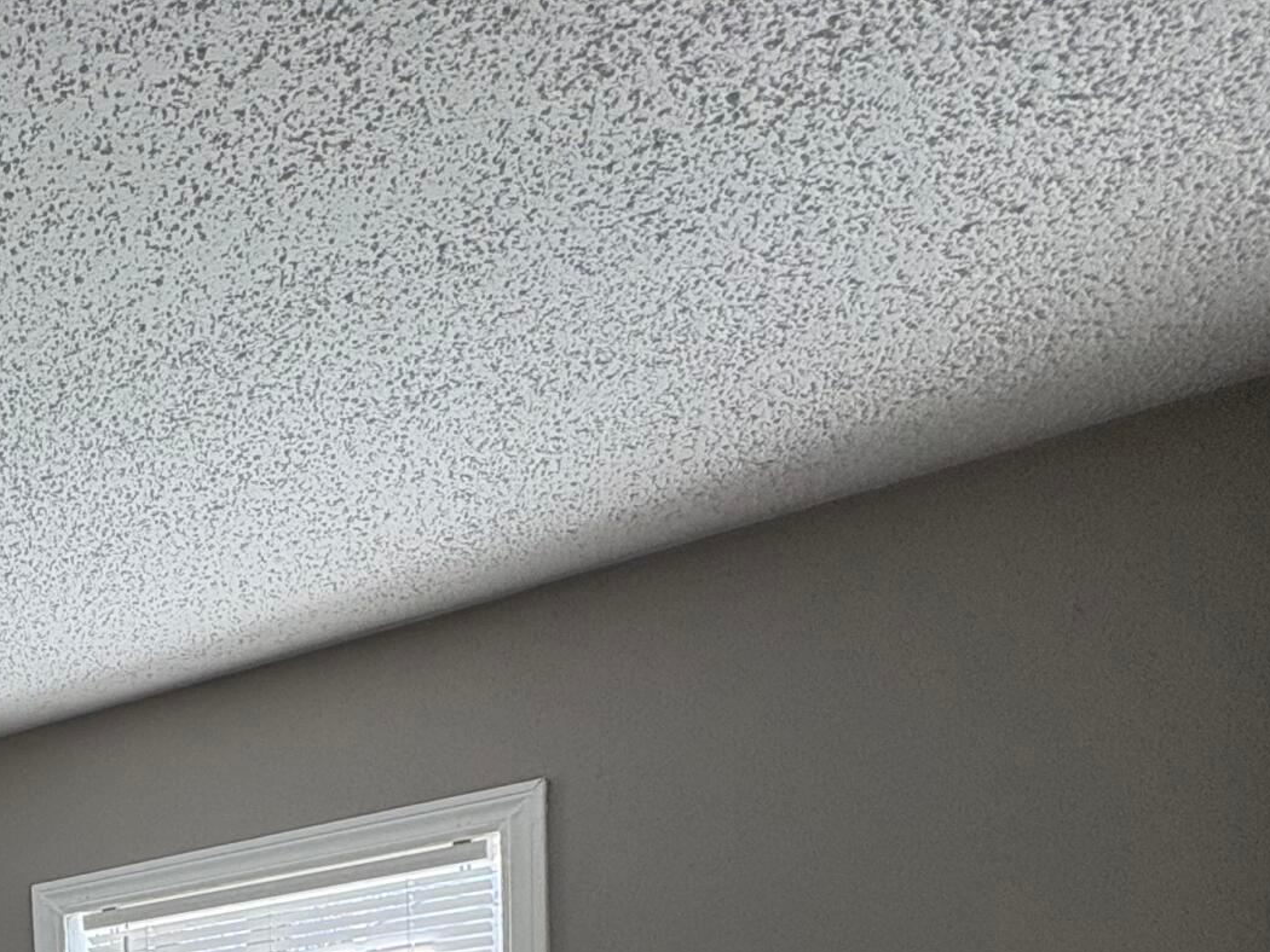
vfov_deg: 27.4
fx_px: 1468
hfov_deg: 37.5
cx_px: -190
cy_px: 1352
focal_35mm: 40
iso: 64
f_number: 2.2
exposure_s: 1/127
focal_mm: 2.22
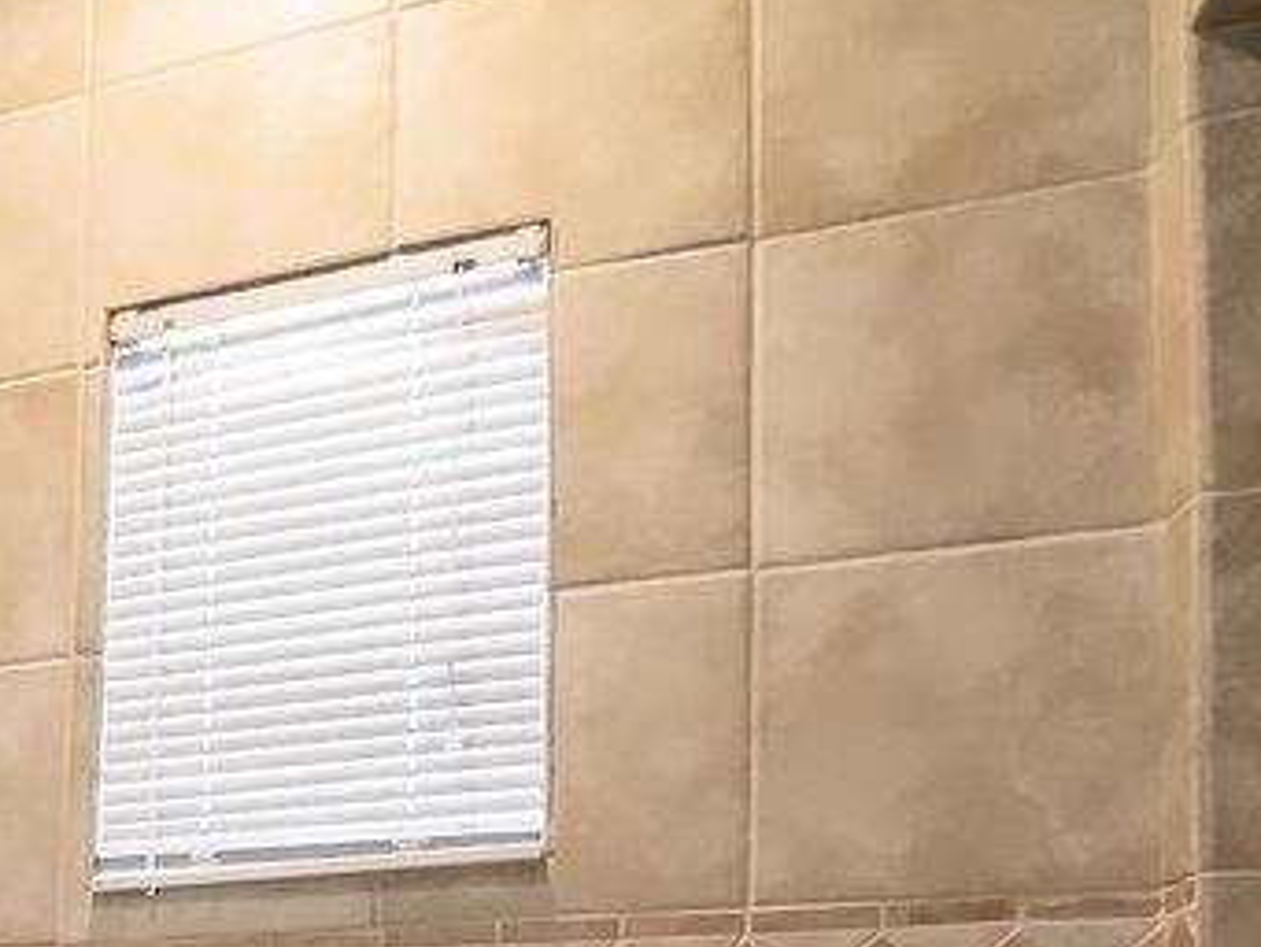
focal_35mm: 39
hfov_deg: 39.2
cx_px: -129
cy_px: 1076
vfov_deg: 31.9
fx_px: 1421
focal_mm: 1.54
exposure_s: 1/60
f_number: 2.4
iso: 250
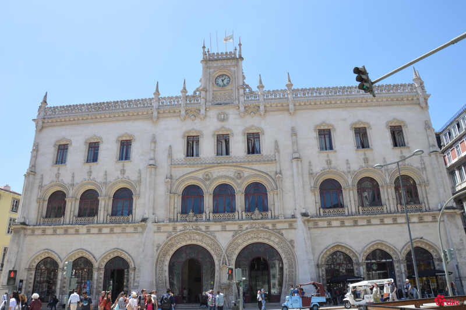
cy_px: 155
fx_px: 349
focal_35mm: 27
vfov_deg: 47.9
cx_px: 233
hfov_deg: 67.4
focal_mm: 18
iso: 100
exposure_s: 1/200
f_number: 7.1
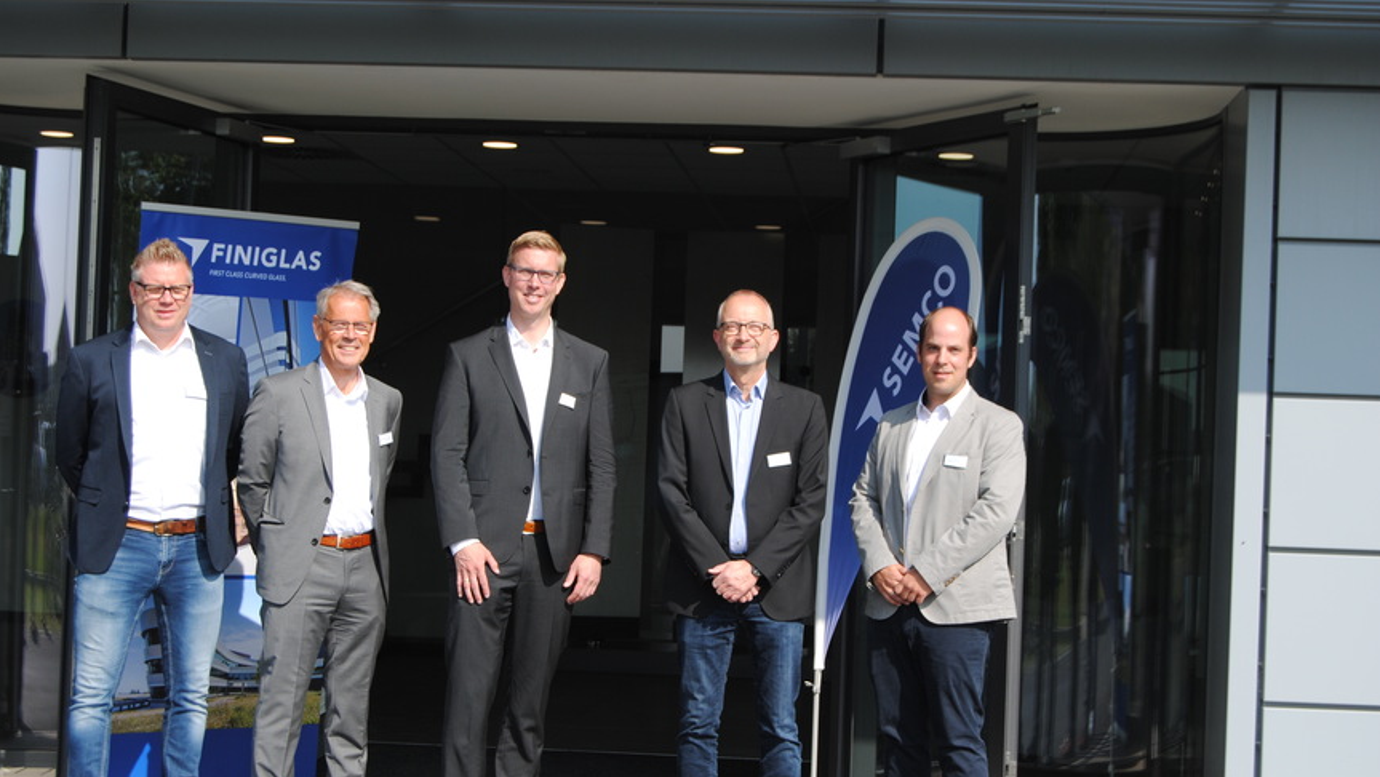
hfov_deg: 29.5
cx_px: 694
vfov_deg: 16.9
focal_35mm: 72
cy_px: 443
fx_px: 2618
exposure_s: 1/200
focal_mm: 45
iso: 100
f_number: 7.1
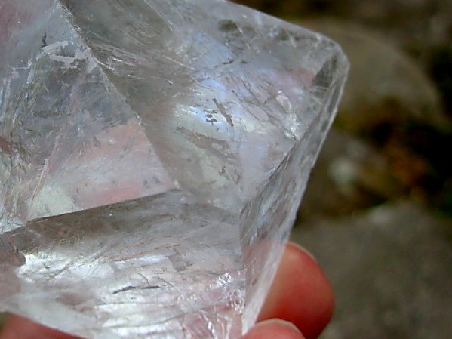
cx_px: 134
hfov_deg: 29.5
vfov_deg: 22.6
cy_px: 147
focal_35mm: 65
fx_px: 849
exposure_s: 1/431
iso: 50
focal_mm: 6.3
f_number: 2.9
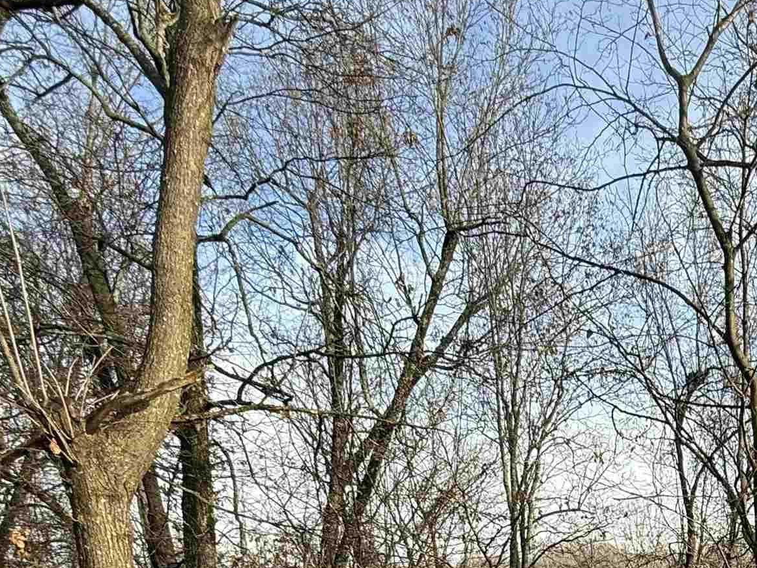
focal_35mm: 37
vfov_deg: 31.6
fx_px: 809
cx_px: 728
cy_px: 700
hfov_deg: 44.0
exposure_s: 1/333
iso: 50
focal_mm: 2.22
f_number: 2.2
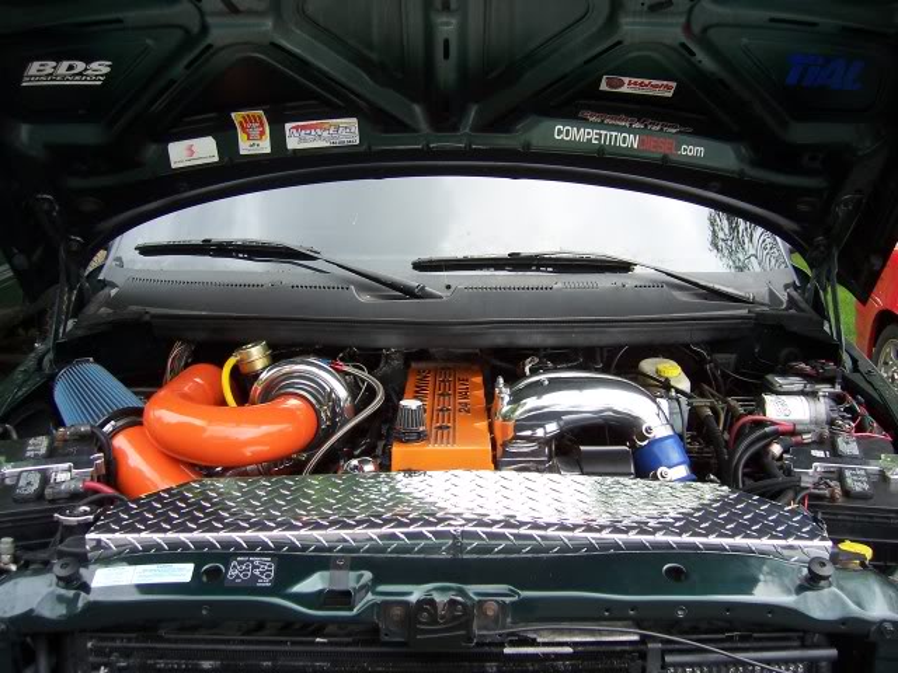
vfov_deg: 39.7
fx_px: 934
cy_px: 336
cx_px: 449
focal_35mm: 36
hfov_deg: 51.4
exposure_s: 1/45
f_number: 3
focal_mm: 6
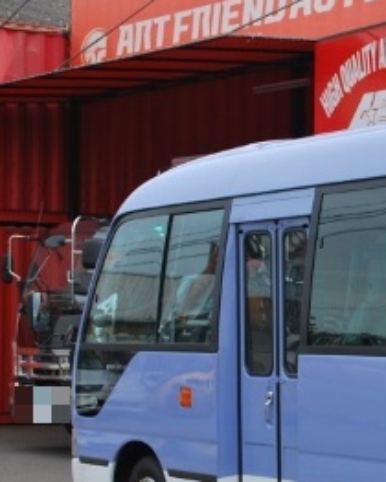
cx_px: 546
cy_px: 327
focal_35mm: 110
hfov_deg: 13.4
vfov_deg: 17.4
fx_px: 1569
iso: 100
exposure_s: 1/250
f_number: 5.6
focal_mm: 32
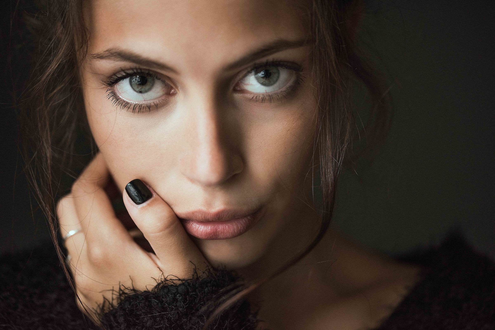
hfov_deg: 19.4
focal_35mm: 105
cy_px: 165
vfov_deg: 13.1
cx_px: 248
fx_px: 1444
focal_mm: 105
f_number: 3.3
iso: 400
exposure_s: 1/100
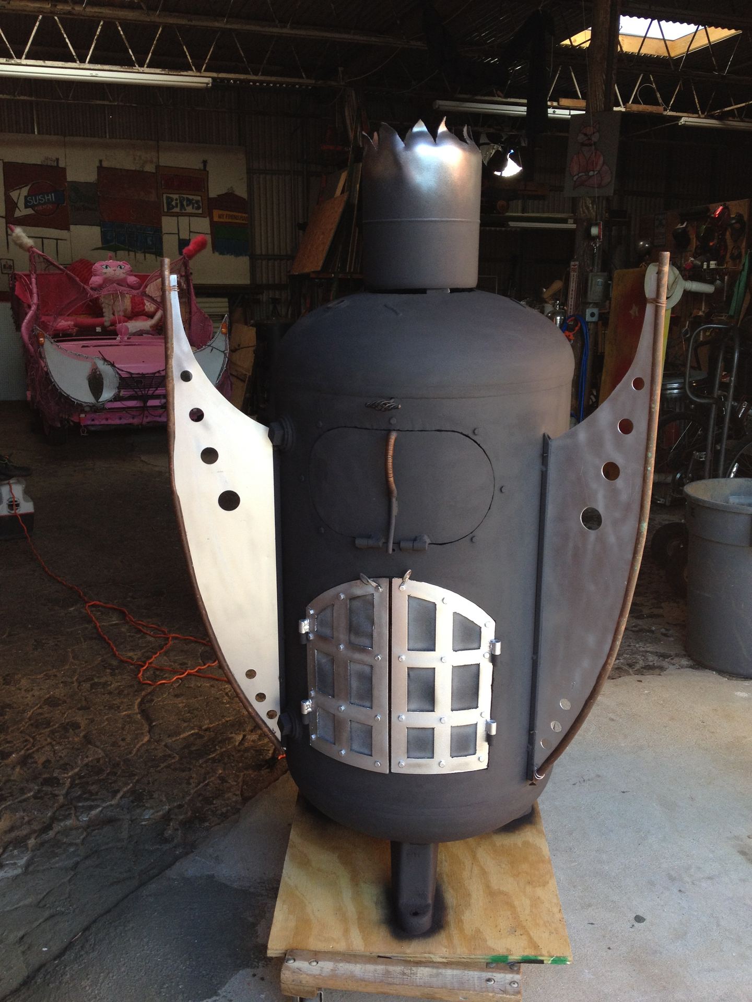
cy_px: 501
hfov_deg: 40.7
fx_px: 1014
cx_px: 376
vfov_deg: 52.6
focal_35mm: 35
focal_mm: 4.28
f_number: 2.4
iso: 64
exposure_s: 1/120
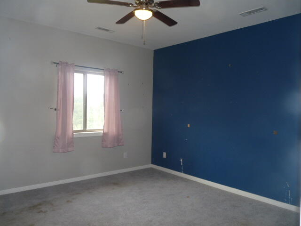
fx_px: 235
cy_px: 113
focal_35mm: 27
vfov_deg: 51.4
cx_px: 150
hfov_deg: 65.3
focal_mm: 4.8
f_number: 2.8
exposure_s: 1/30
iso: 100
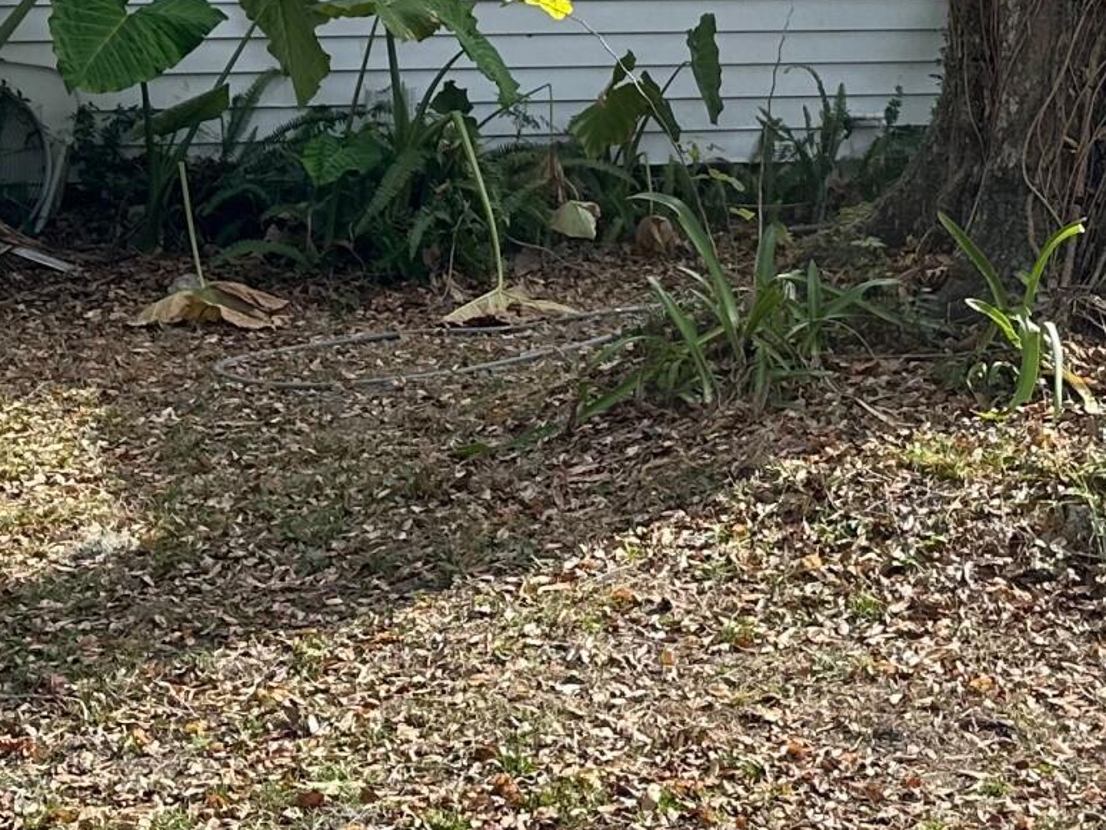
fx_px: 2972
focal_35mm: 93
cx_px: 812
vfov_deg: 15.3
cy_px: -170
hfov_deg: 20.9
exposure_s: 1/1119
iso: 80
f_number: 1.78
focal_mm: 6.86
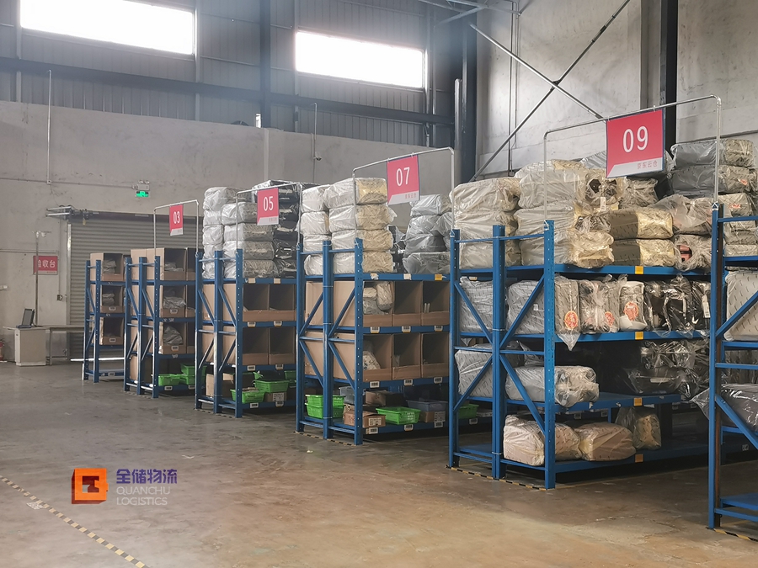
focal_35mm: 46
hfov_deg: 41.2
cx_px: 379
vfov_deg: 31.5
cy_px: 284
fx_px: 1007
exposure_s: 1/100
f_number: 1.8
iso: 125
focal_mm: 5.58
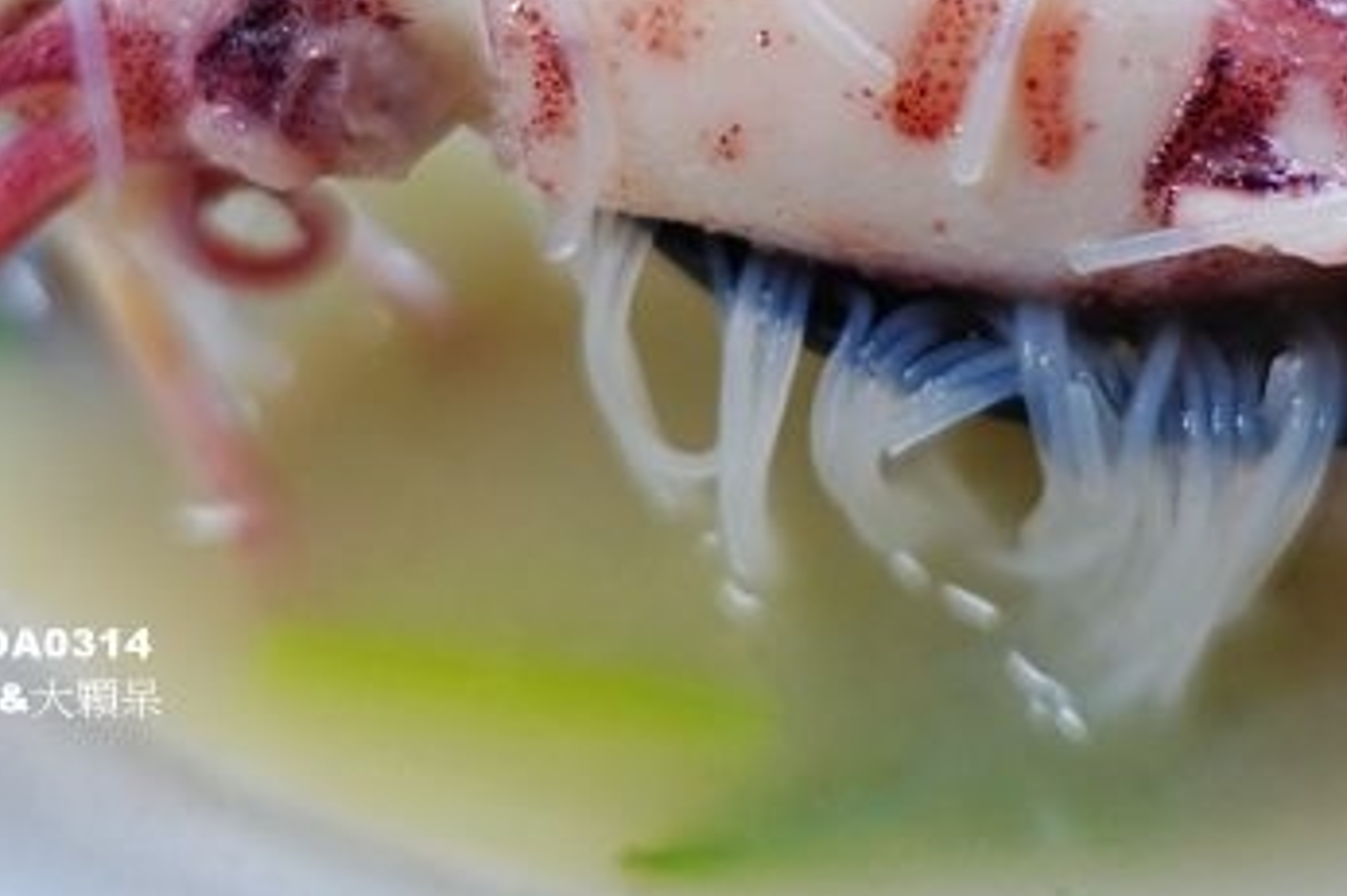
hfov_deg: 43.3
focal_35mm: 45
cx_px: 827
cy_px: 64
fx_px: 1683
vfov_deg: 28.5
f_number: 1.8
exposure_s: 1/30
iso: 200
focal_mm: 8.8
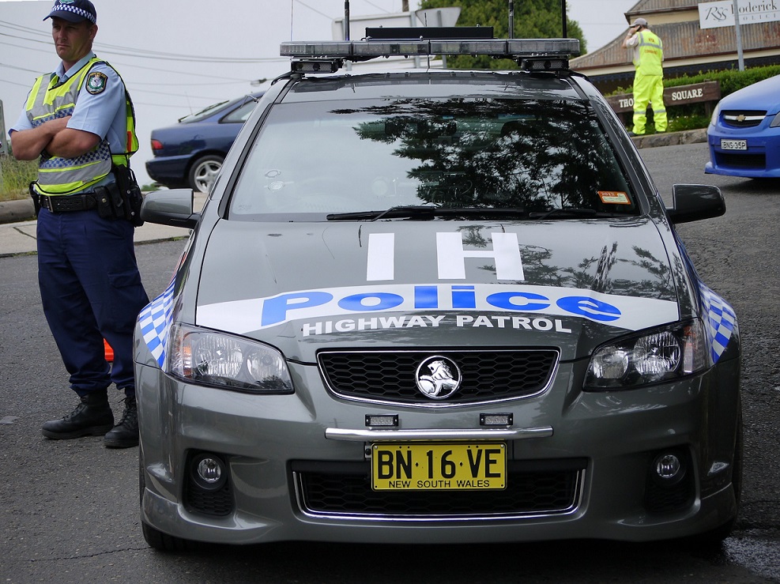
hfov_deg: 21.8
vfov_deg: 16.4
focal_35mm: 90
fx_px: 2027
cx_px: 390
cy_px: 292
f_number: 5.6
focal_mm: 45
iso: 125
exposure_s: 1/320
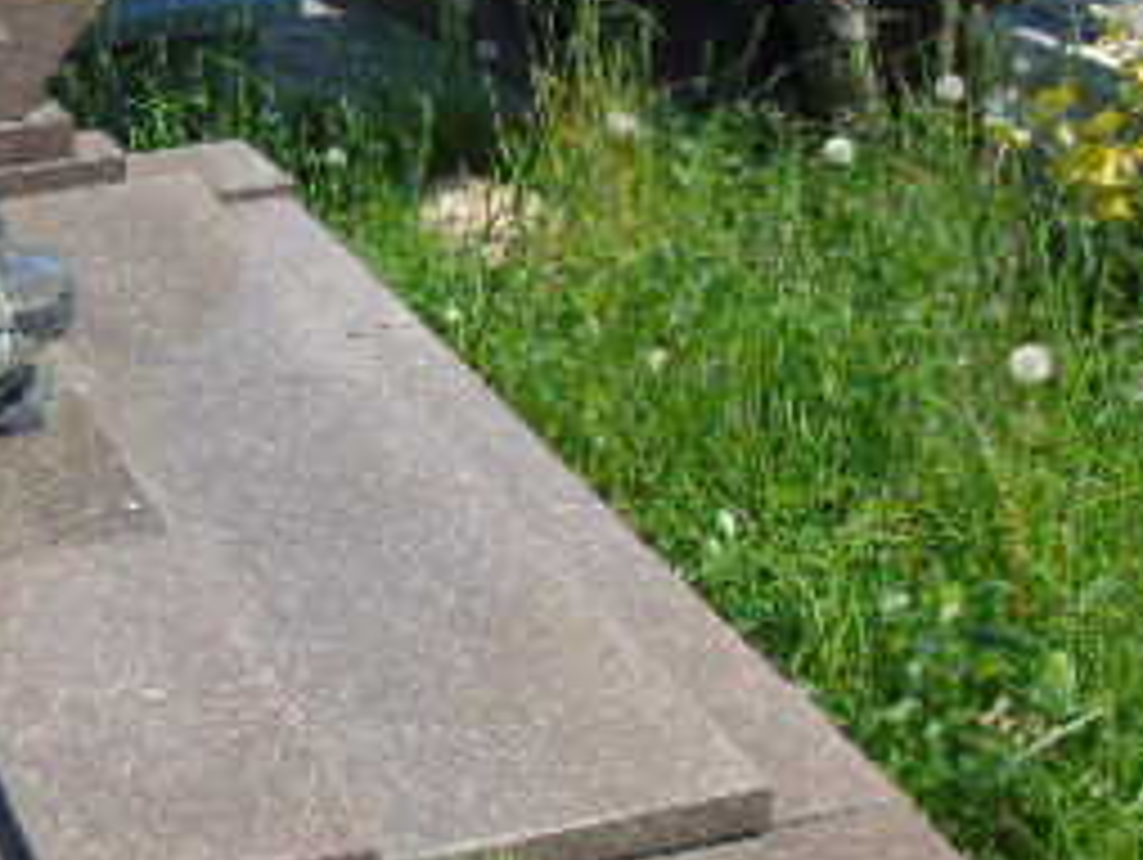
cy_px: 509
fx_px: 2413
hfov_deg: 25.9
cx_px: 130
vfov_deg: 20.2
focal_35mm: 73
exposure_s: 1/500
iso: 80
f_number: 3.6
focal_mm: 5.2
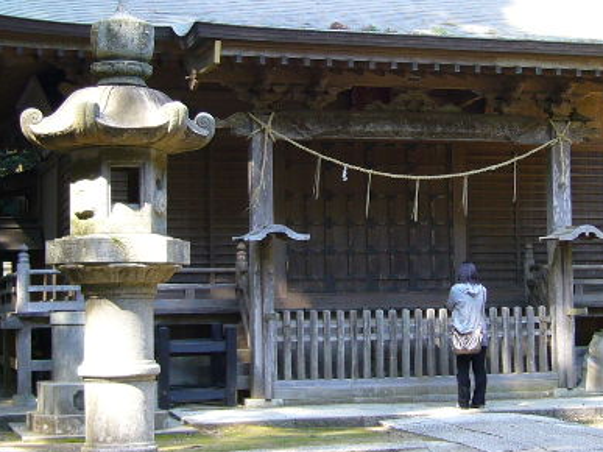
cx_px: 374
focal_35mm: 84
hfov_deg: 23.2
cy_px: 157
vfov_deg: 17.5
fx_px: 1463
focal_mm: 5.8
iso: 80
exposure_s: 1/60
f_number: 2.8
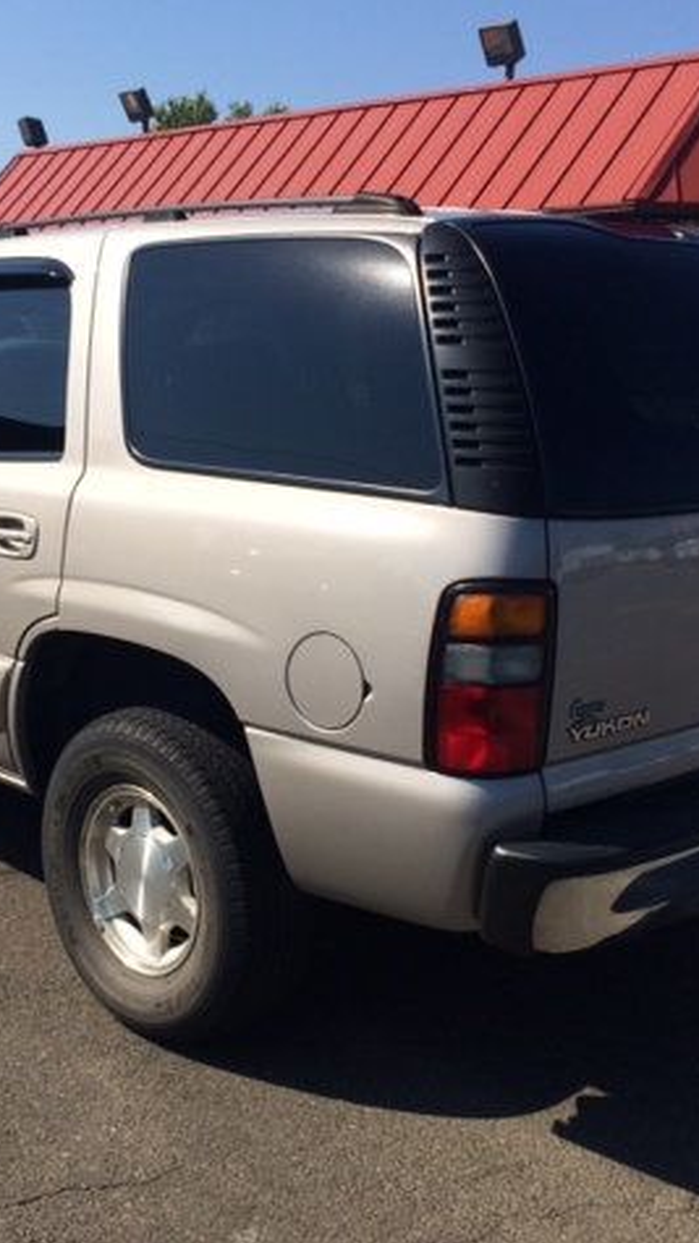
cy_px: 618
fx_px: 1451
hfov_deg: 27.0
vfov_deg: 46.4
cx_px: 251
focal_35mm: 44
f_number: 2.2
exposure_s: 1/2564
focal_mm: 4.12
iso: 40
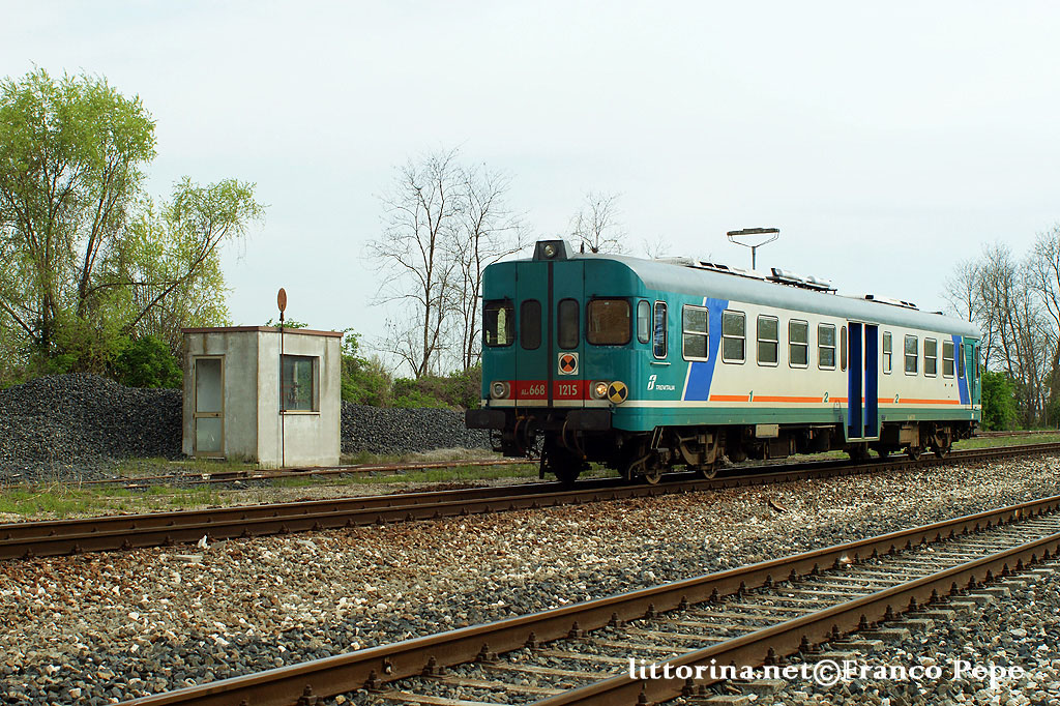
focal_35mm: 52
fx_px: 1545
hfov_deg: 37.9
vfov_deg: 25.7
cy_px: 353
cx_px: 530
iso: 200
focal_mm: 35
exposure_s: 1/400
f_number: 8
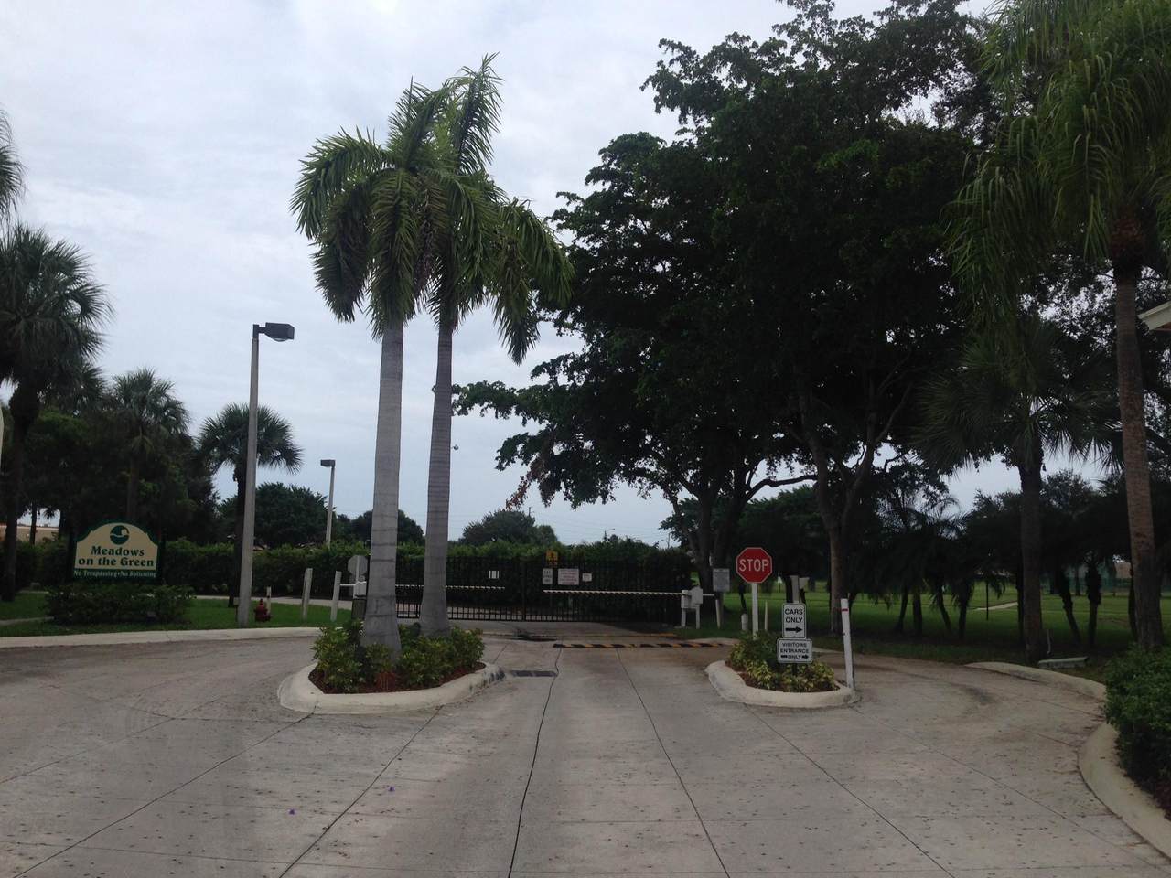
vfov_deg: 42.9
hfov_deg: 55.4
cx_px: 586
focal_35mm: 33
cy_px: 439
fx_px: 1116
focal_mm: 4.12
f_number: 2.4
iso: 50
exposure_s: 1/1869
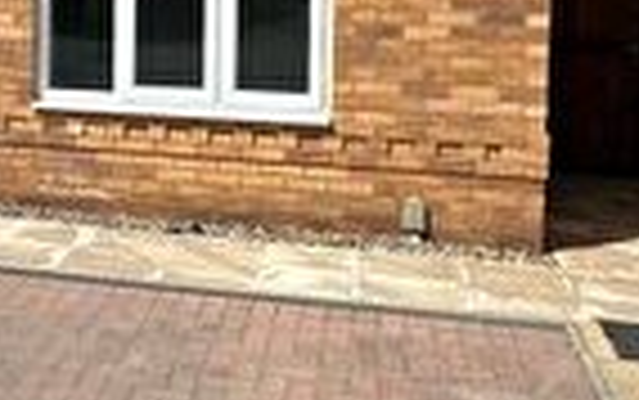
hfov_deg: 25.4
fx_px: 1272
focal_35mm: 73
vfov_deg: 17.5
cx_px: -126
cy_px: -2
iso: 50
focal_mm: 2.22
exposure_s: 1/3205
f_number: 2.2
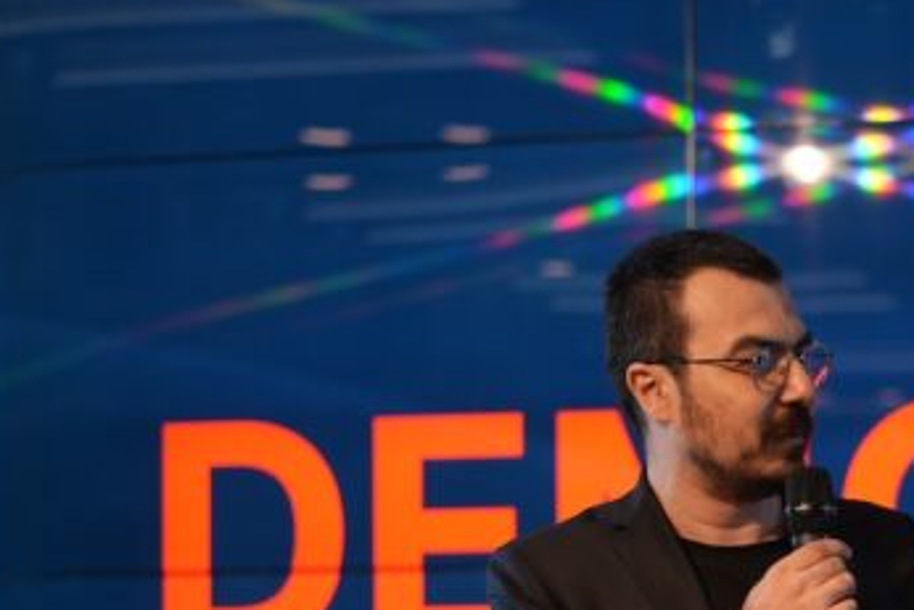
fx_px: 2819
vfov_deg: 12.2
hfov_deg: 18.2
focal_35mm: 111
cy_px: 588
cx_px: 740
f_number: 1.8
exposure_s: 1/125
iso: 250
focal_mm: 50
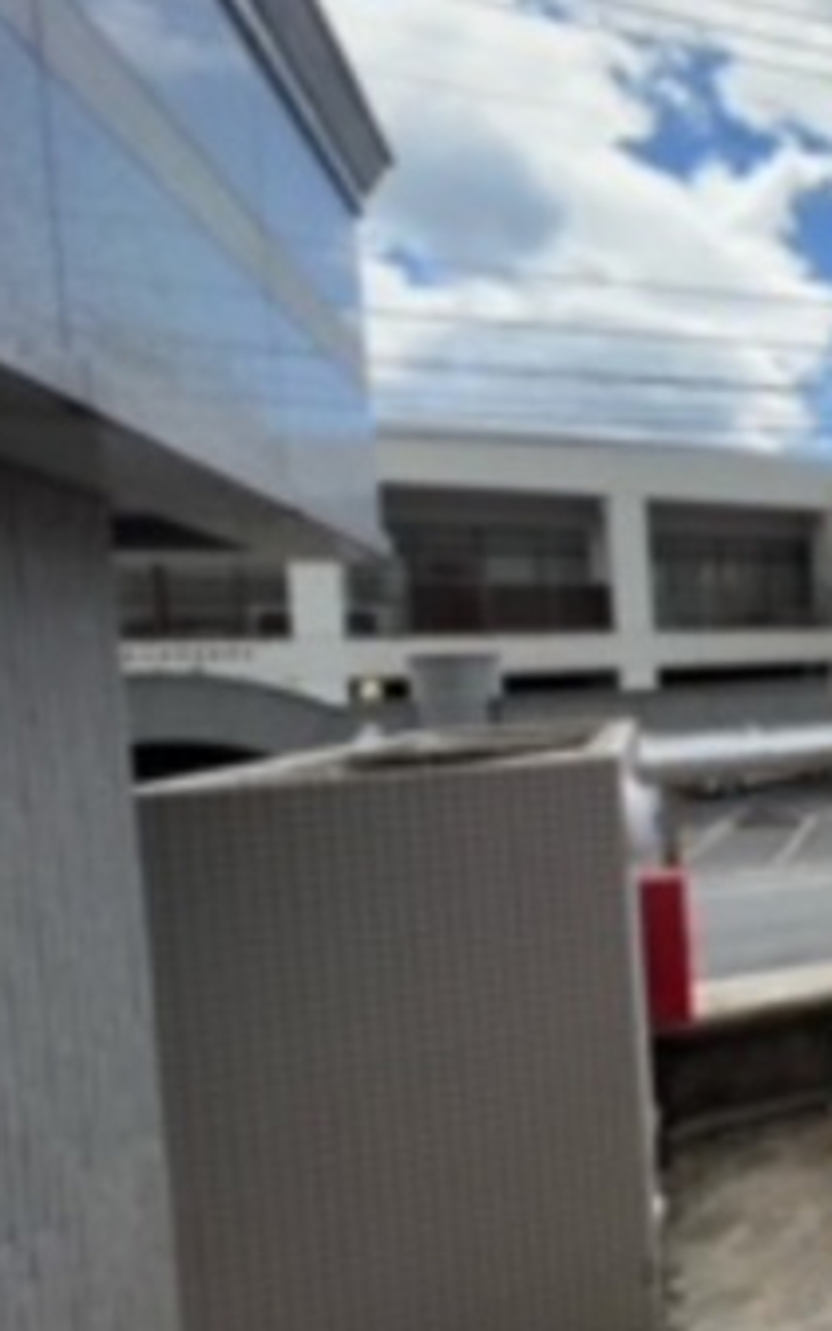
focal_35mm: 23
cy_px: 689
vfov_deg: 77.1
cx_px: 1042
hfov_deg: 37.2
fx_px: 834
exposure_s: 1/1054
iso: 32
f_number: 1.8
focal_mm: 1.57
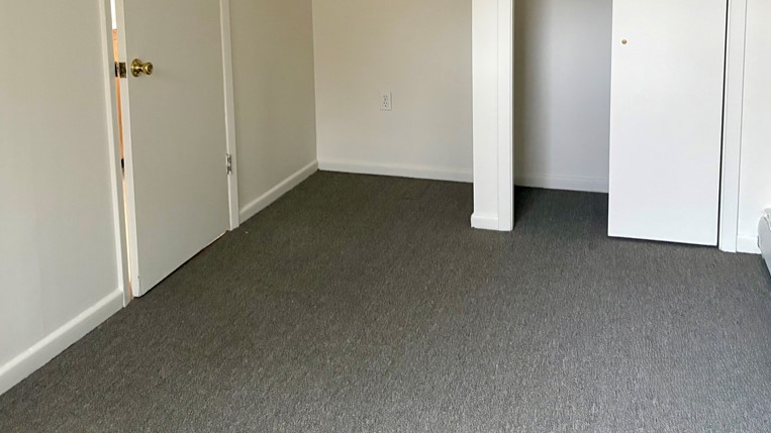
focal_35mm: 38
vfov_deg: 30.2
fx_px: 777
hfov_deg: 52.8
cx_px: 379
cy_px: 65
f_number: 1.6
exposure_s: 1/60
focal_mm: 5.96
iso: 500
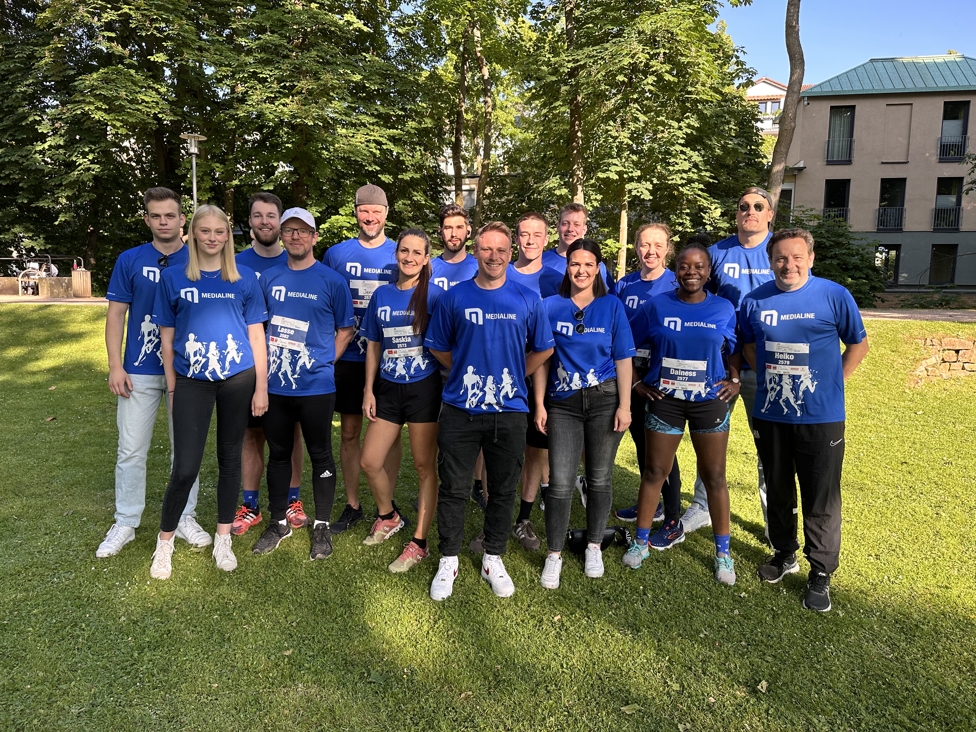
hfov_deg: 71.6
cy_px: 366
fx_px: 677
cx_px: 488
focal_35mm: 24
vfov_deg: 56.8
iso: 80
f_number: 1.78
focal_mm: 6.86
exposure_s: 1/543
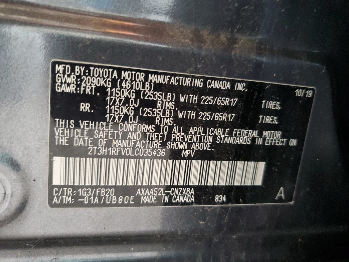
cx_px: 174
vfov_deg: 53.1
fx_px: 262
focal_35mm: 26
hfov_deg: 67.3
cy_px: 131
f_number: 1.5
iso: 296
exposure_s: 1/20
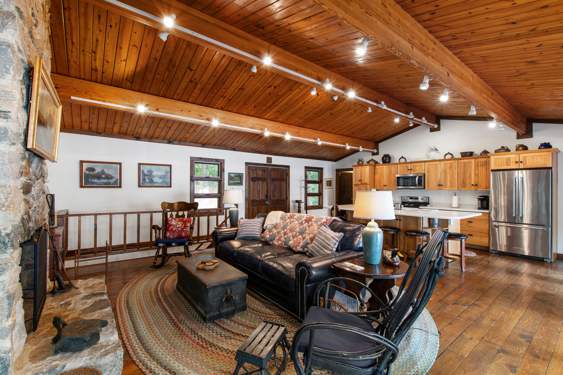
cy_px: 188
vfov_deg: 77.3
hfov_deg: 100.4
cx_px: 282
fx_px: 235
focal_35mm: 15
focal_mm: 10
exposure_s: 1
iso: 100
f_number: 8
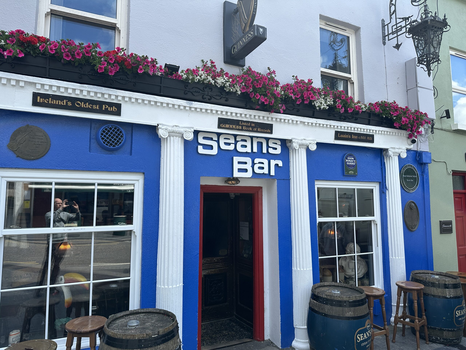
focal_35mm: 24
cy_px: 175
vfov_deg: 56.8
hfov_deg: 71.6
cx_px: 233
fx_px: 323
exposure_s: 1/1664
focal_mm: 6.86
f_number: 1.78
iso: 80
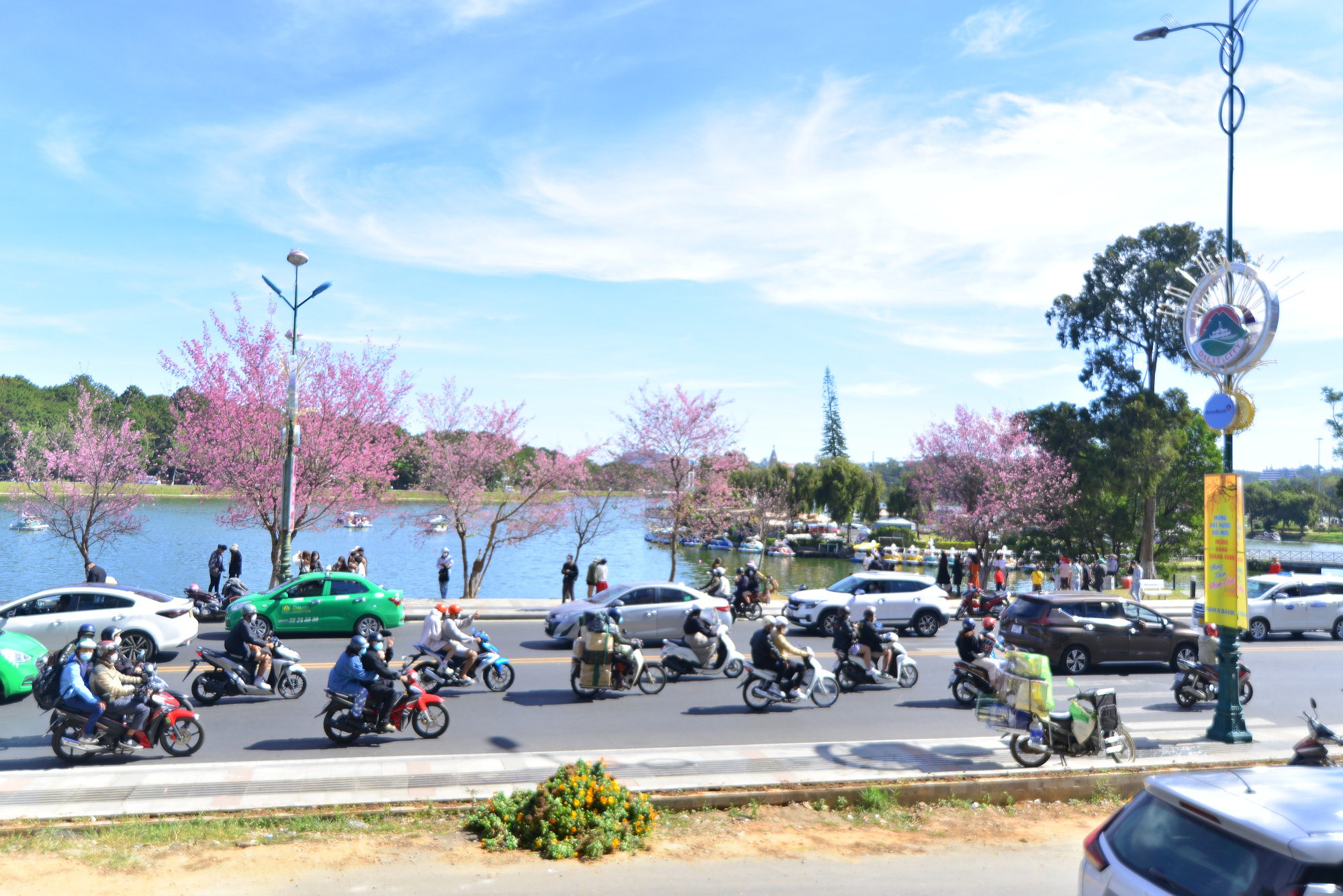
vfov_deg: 46.4
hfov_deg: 65.5
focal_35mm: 28
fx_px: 1045
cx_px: 672
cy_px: 448
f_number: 3.5
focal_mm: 28
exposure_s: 1/2000
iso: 200
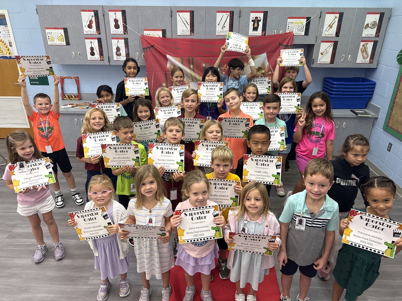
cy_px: 150
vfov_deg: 56.8
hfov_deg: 71.6
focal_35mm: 24
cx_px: 201
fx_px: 279
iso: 200
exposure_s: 1/120
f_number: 1.78
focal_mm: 6.76
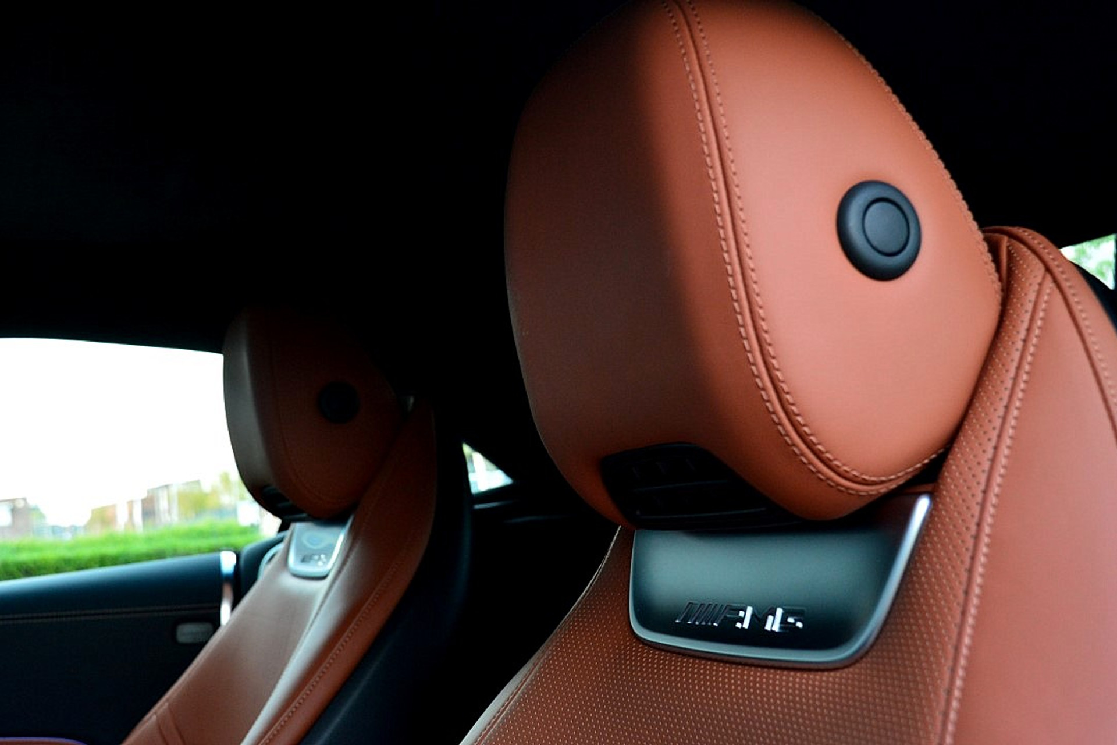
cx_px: 558
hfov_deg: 47.9
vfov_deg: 33.0
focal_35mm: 40
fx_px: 1257
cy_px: 372
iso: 800
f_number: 6.3
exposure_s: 1/60
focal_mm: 27
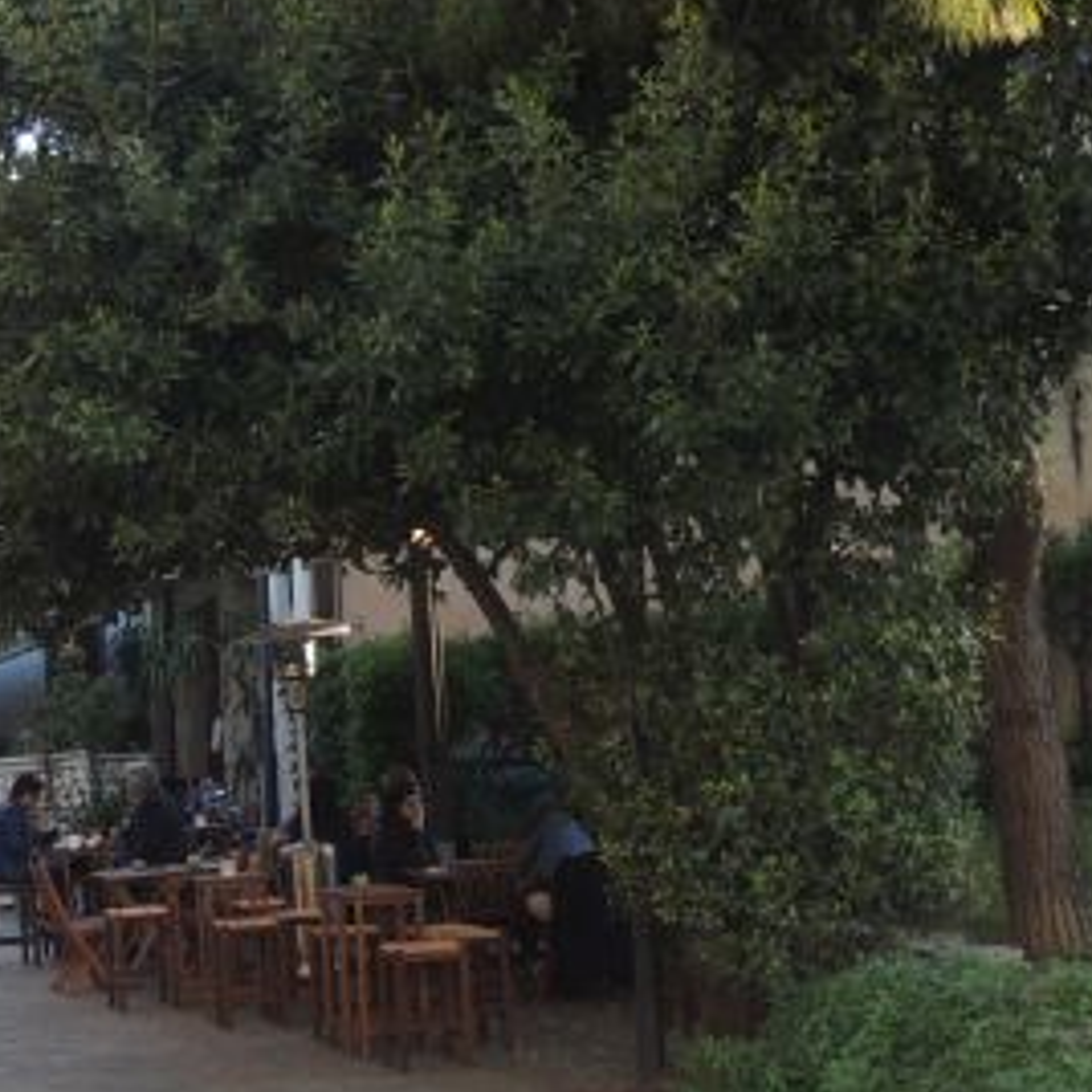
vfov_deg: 21.2
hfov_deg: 20.5
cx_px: -81
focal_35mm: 81
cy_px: 807
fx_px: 2891
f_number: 2.8
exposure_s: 1/125
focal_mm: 4.3
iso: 100
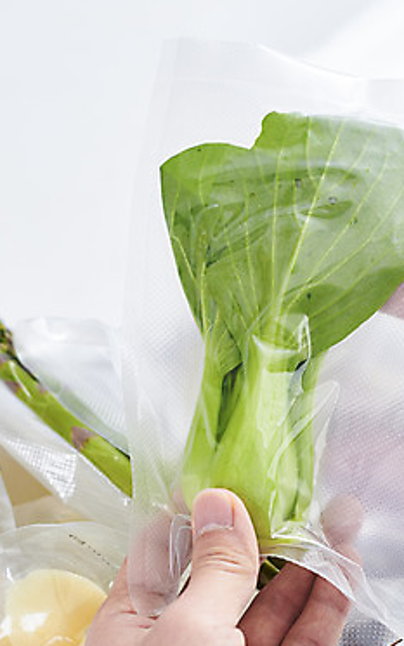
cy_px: 346
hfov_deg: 15.9
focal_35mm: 82
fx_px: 1442
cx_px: 115
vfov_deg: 25.2
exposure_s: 1/125
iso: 400
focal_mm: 50
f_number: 5
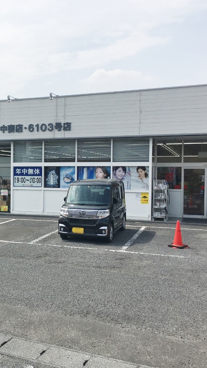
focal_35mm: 43
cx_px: 5
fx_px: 419
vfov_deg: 47.4
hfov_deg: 26.4
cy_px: 182
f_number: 2.2
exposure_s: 1/3344
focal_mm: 4.15
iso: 25
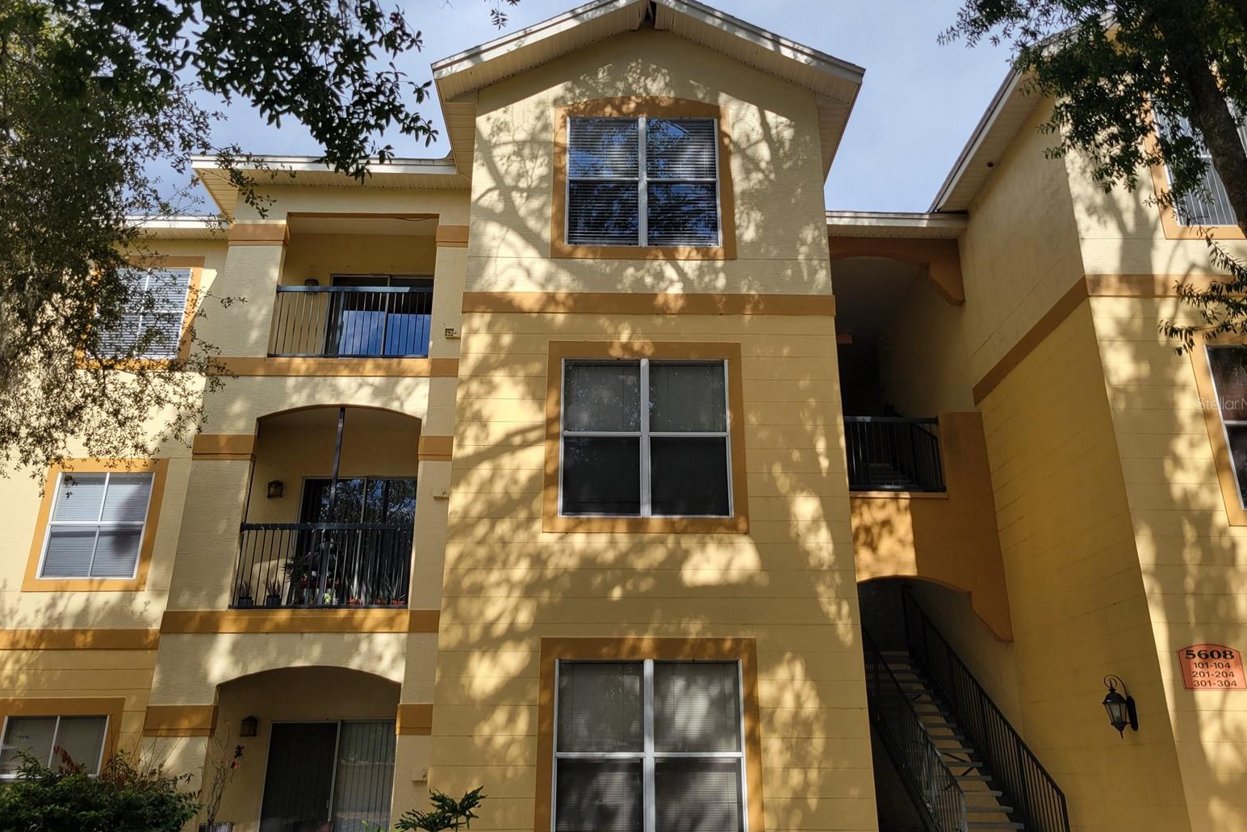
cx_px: 627
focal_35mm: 28
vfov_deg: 46.4
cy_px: 403
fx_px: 970
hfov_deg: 65.5
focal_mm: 5.4
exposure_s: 1/1824
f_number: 1.8
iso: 40
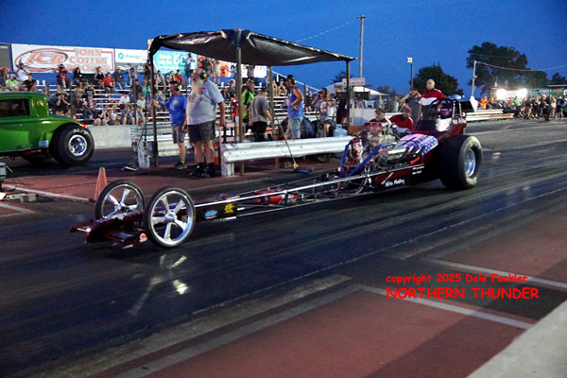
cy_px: 189
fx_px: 614
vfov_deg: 34.2
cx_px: 284
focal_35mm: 39
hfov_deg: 49.6
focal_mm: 26
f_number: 2.8
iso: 6400
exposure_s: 1/100
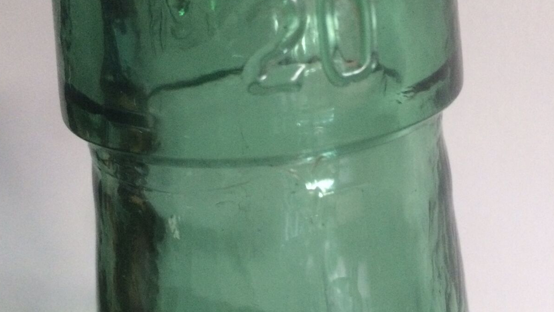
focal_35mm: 43
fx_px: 632
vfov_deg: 27.6
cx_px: 277
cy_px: 195
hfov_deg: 47.3
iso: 320
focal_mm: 4.15
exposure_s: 1/20
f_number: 2.2
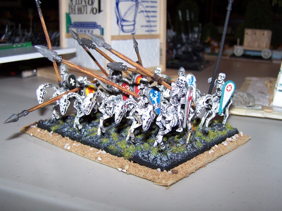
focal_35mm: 40
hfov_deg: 46.8
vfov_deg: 36.0
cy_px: 106
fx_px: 326
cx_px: 141
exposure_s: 1/60
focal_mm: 6.7
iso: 80
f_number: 2.8
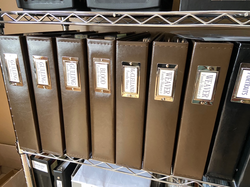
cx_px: 125
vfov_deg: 53.1
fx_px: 188
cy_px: 94
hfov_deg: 67.3
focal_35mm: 26
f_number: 1.8
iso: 320
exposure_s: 1/60
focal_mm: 4.25
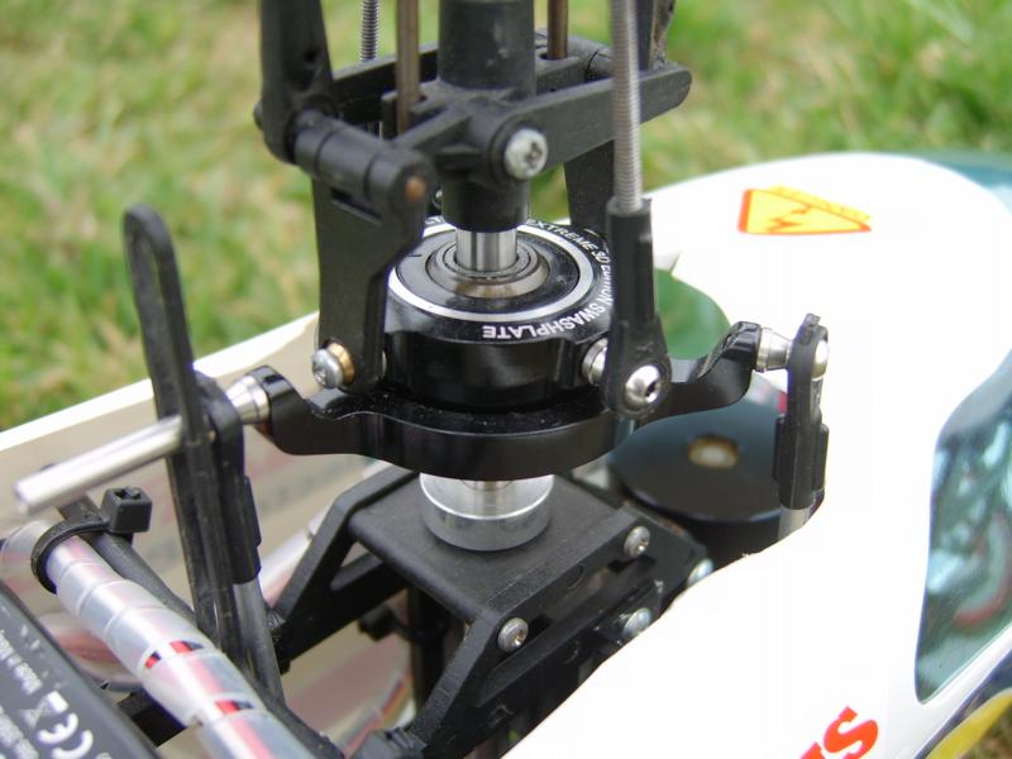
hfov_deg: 58.4
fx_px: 906
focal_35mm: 31
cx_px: 506
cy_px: 380
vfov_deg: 45.4
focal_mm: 8.13
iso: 50
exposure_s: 1/104
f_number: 2.7
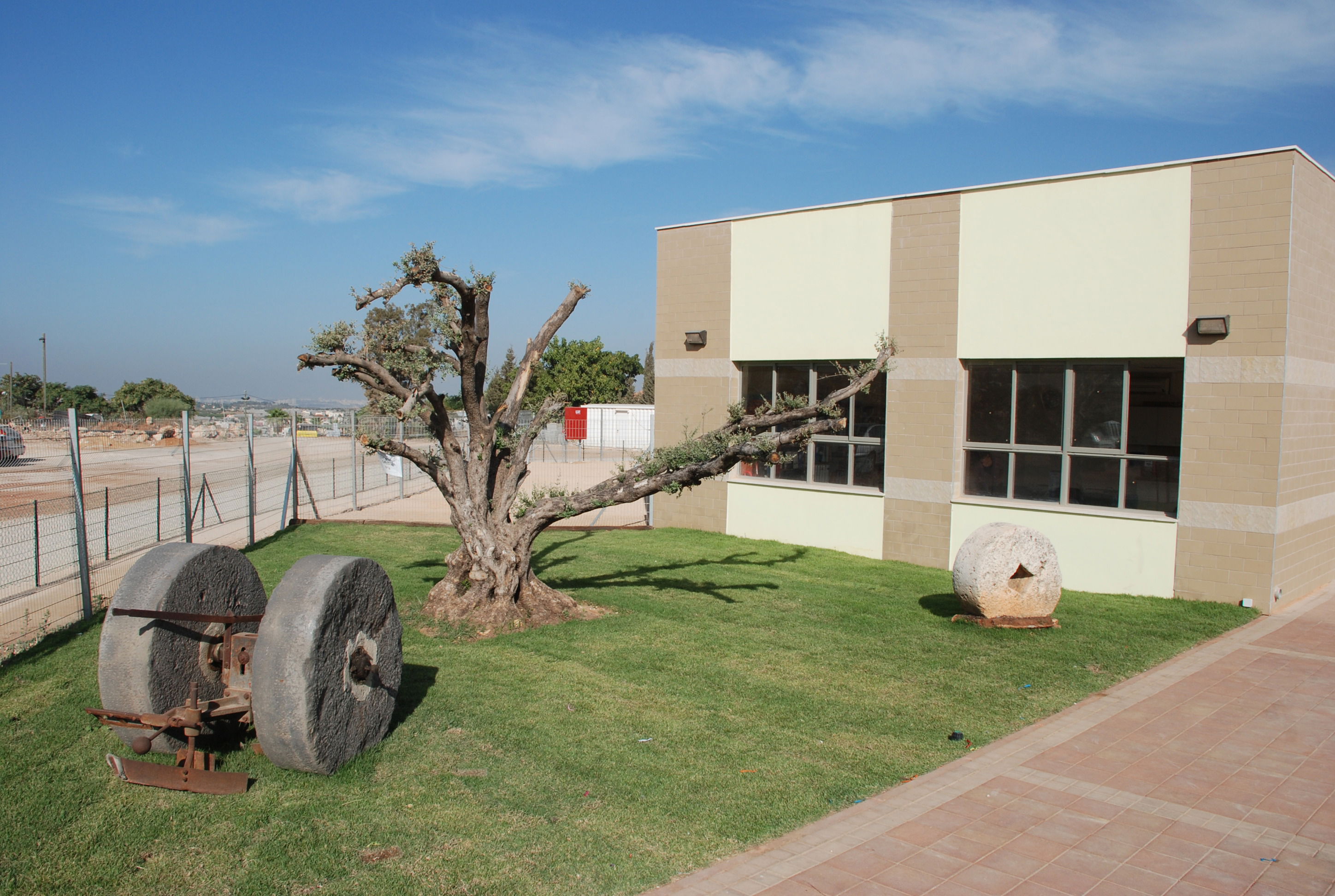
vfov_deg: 48.1
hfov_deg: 67.3
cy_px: 448
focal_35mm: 27
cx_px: 668
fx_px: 1003
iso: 200
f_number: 10
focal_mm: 18
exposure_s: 1/400
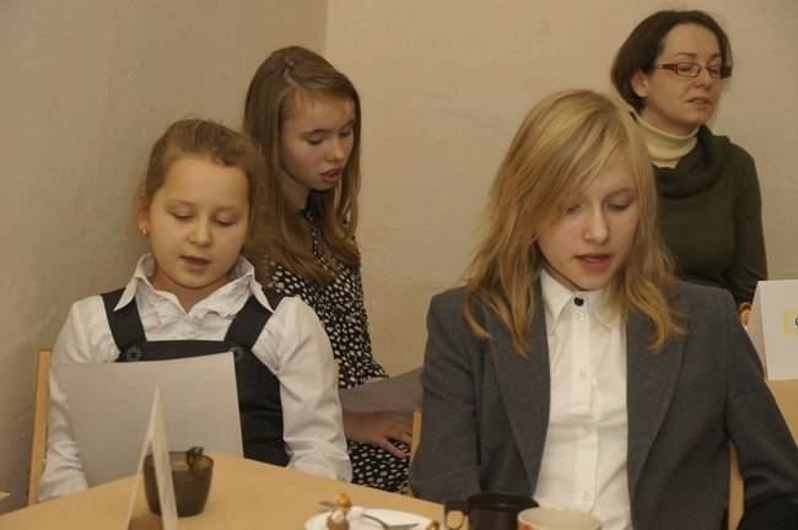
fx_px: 1993
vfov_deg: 15.2
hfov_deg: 22.6
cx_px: 399
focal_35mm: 90
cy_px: 265
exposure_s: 1/100
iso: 400
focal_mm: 60
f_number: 5.6
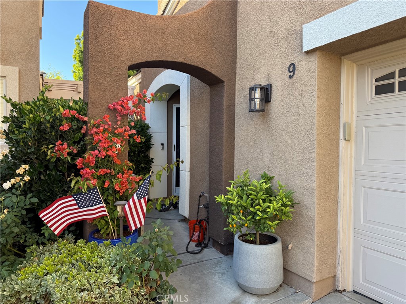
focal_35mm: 24
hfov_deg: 71.6
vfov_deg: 56.8
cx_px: 203
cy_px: 152
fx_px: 281
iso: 80
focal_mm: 6.76
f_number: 1.78
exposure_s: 1/397
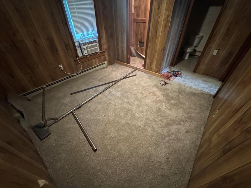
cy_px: 100
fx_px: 109
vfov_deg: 81.7
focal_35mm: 15
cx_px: 126
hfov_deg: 98.2
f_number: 2.2
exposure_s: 1/40
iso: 1600
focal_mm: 2.22
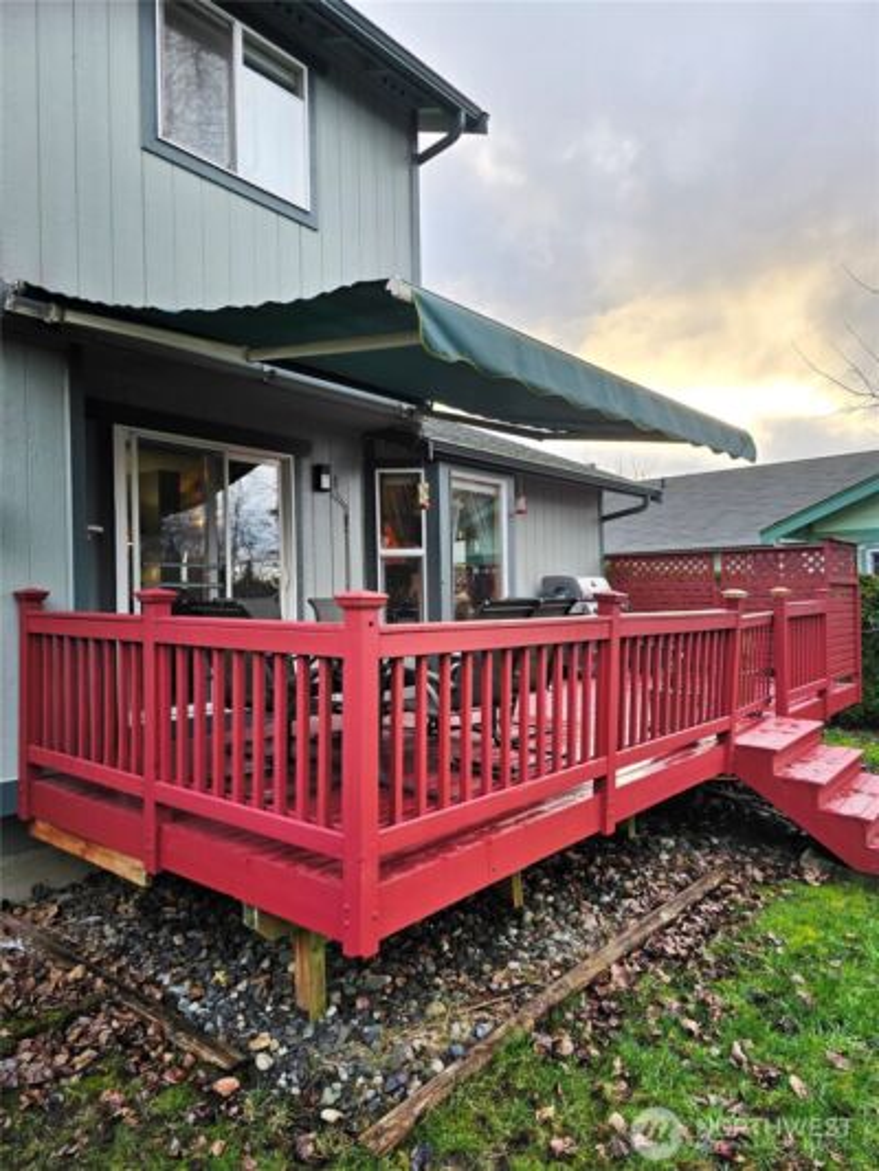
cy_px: 586
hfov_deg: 58.9
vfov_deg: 73.9
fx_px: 778
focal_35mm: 23
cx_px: 440
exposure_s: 1/180
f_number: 1.7
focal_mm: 6.3
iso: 40
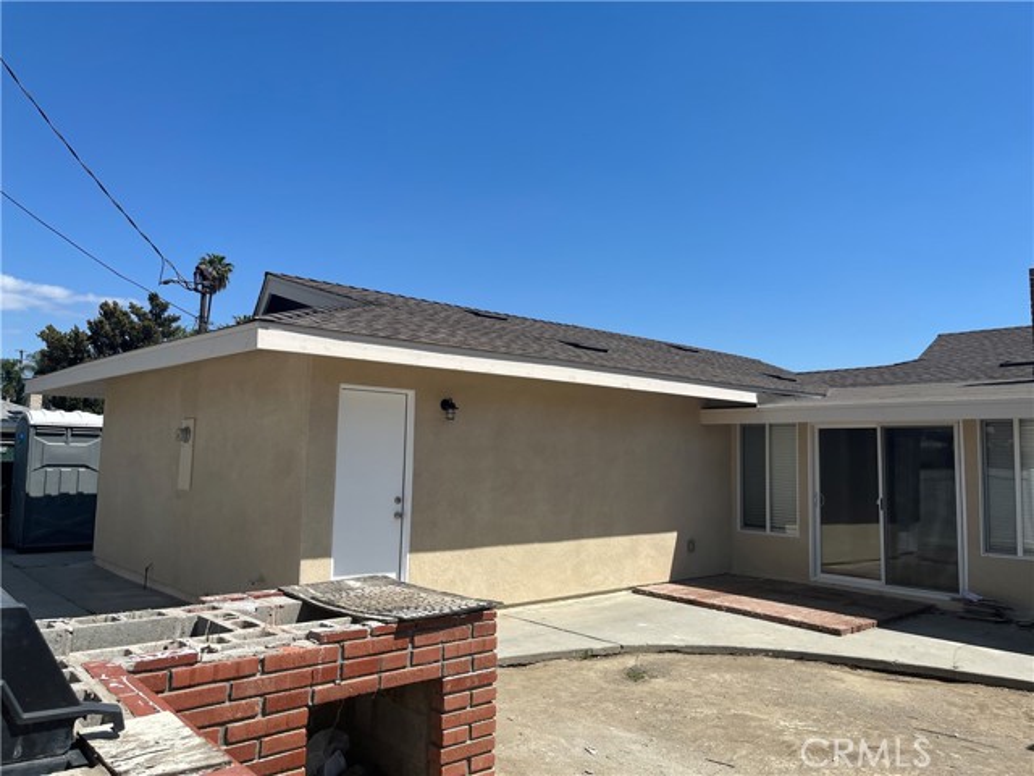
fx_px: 777
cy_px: 388
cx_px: 517
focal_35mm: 26
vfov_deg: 53.1
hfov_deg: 67.3
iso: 50
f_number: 1.6
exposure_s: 1/4854
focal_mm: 5.1
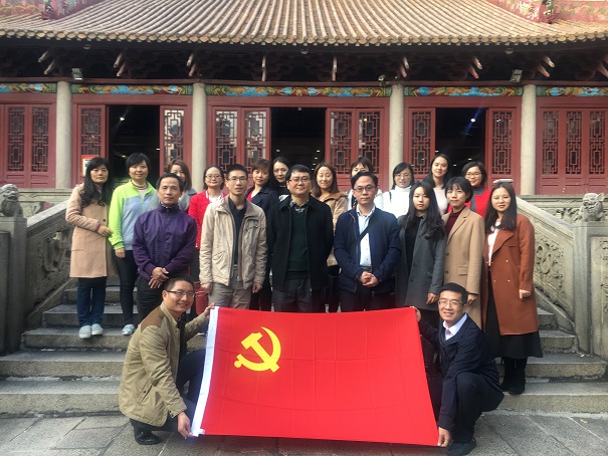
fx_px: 509
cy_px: 228
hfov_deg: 61.6
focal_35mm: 29
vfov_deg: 48.2
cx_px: 304
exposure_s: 1/100
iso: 32
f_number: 2.2
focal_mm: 4.15
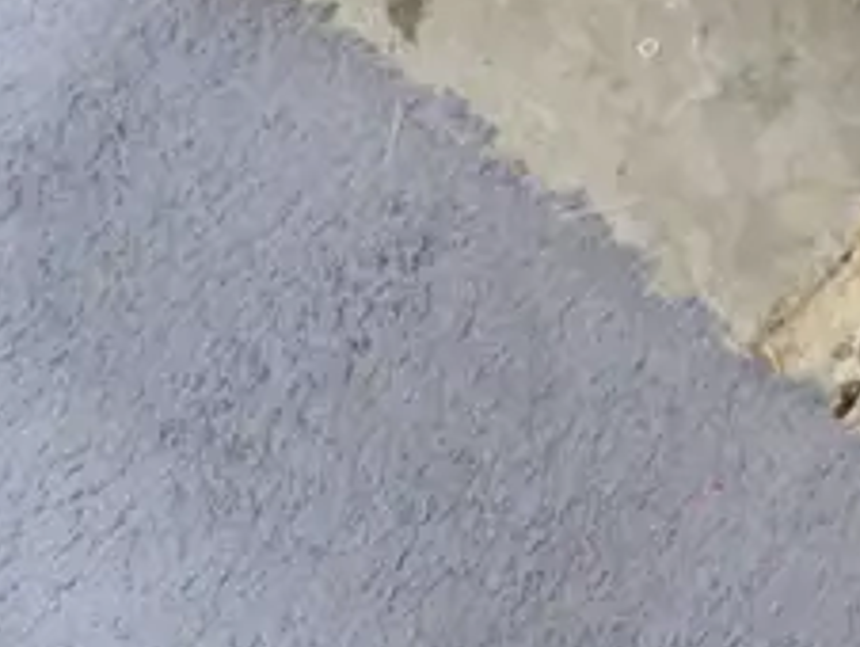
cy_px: -706
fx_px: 3830
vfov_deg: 9.0
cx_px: 1910
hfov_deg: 11.2
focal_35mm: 154
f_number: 4
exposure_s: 1/60
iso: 1000
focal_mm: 17
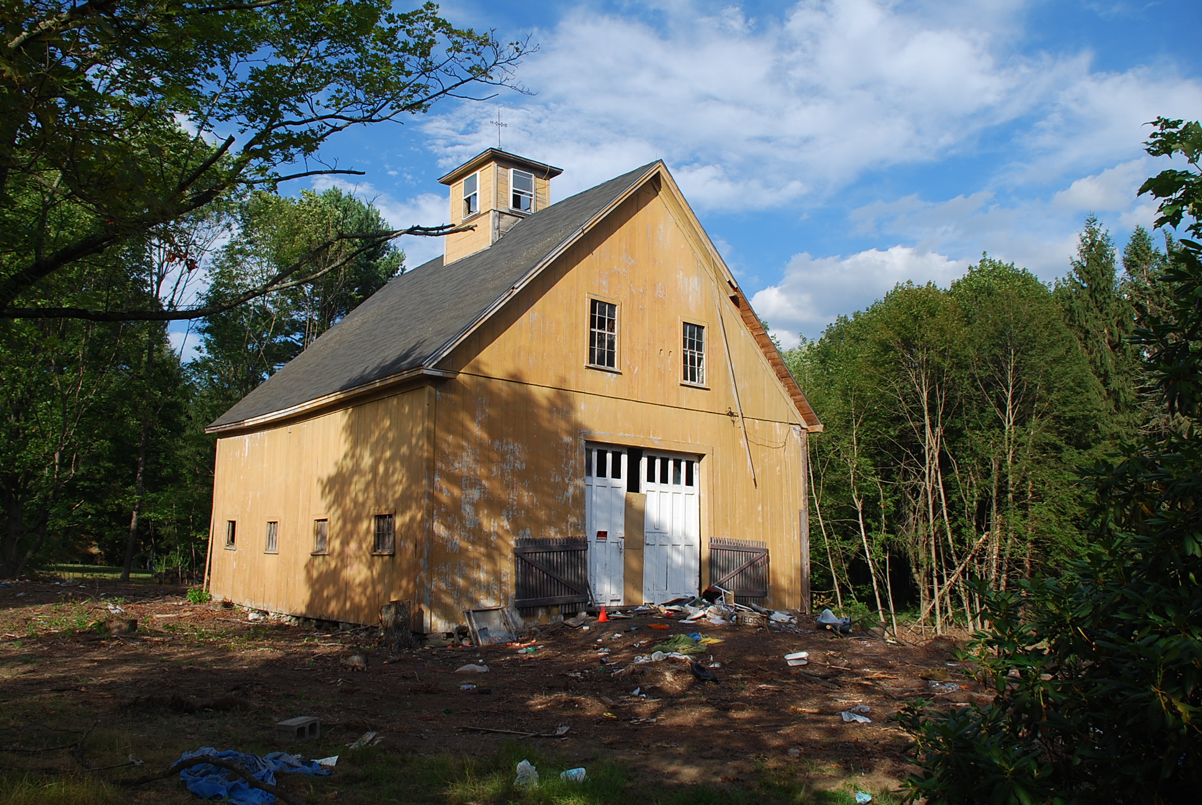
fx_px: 903
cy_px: 402
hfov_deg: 67.3
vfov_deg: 48.0
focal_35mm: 27
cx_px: 601
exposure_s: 1/200
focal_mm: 18
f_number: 7.1
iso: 100
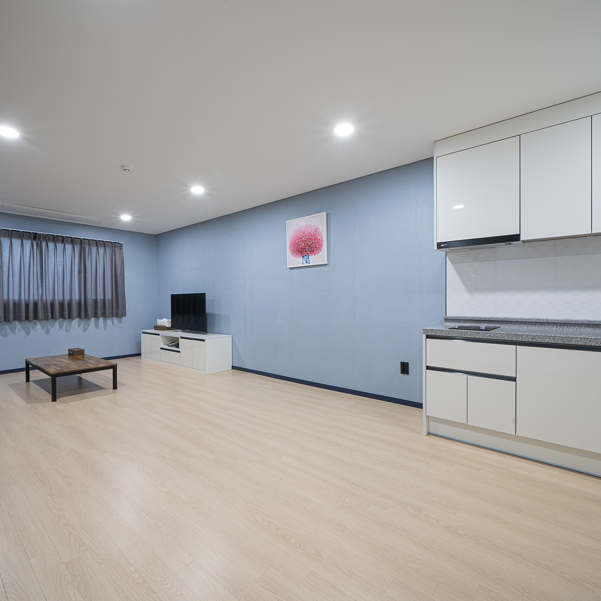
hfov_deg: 87.4
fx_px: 314
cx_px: 288
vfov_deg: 87.4
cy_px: 295
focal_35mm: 16
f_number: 11
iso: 100
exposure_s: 1.6
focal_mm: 12
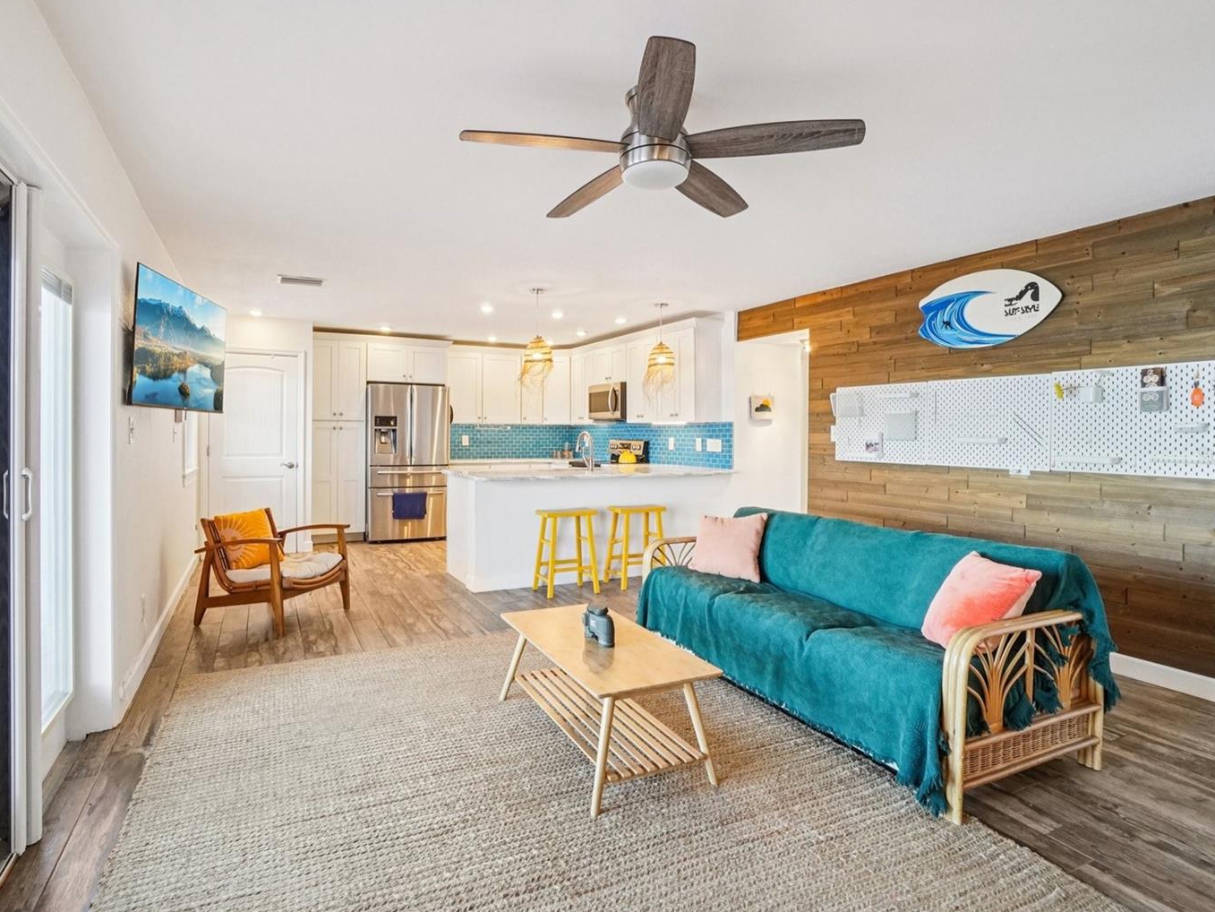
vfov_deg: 74.7
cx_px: 562
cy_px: 455
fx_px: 597
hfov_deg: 90.9
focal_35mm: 17
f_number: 8
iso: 640
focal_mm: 10
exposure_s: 1/30
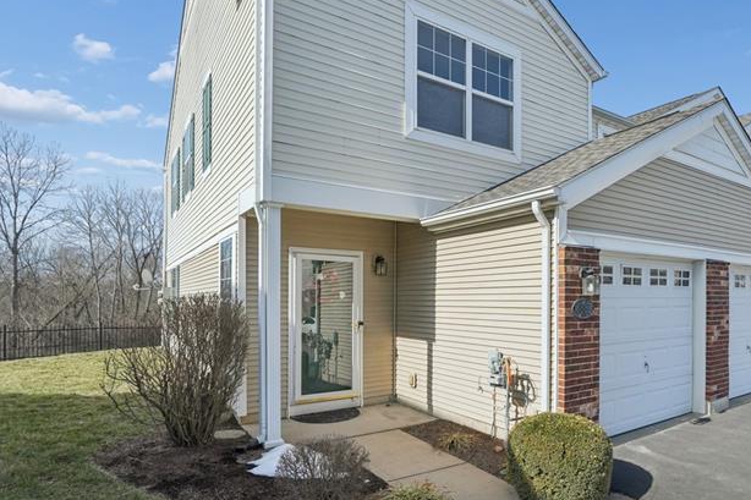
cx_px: 468
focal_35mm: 20
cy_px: 235
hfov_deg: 82.4
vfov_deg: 61.9
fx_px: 417
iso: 400
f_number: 8
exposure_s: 1/1000
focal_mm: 12
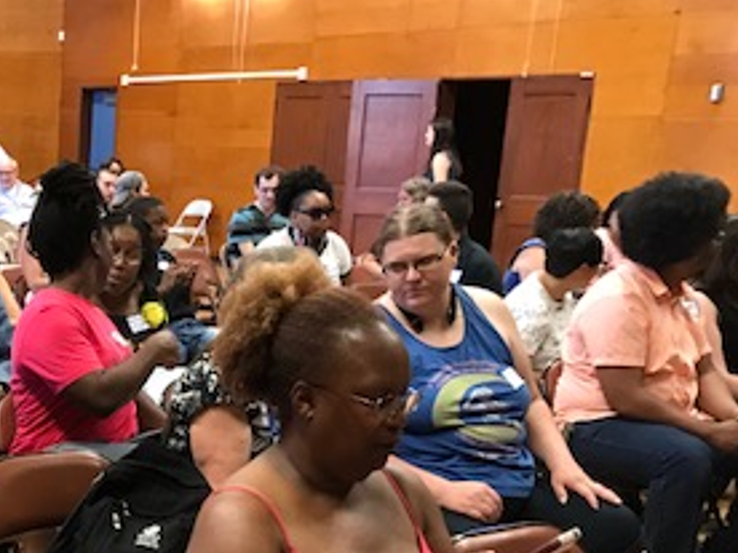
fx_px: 1386
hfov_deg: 28.1
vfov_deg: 21.8
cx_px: 3
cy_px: 556
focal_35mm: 65
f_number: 1.8
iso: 64
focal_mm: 3.99
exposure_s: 1/15
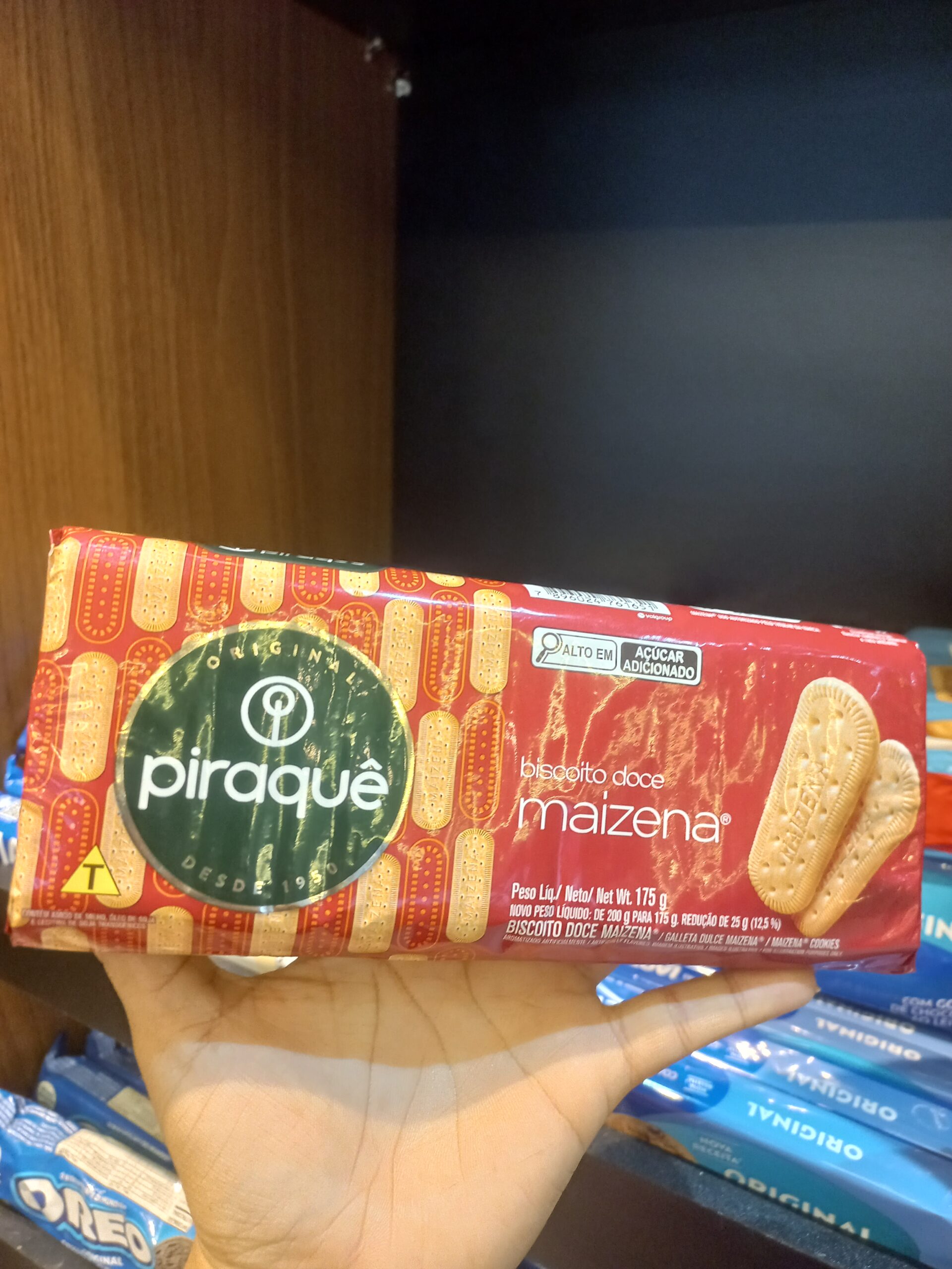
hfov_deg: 54.9
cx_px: 476
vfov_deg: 69.4
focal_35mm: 25
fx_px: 917
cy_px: 634
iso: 400
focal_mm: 4.6
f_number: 1.8
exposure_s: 1/24
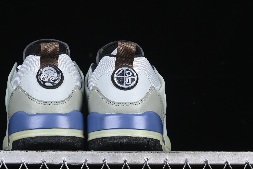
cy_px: 73
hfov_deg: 18.5
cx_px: 85
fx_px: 773
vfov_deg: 12.4
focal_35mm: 110
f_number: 8
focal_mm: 50
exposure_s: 1/80
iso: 160
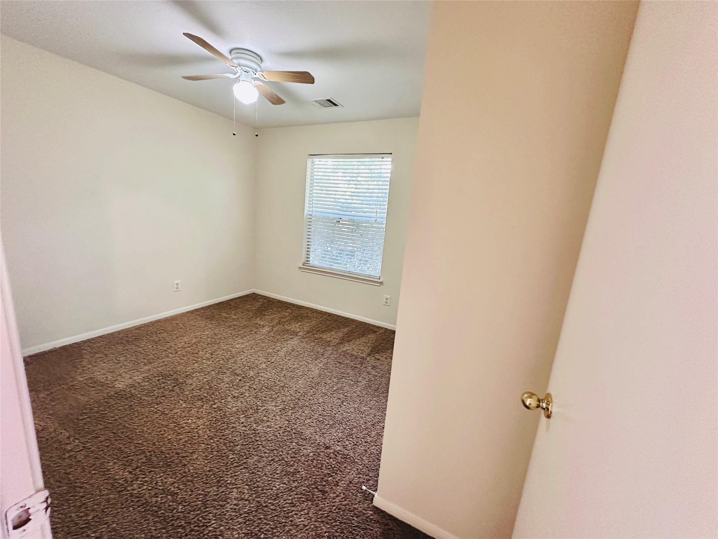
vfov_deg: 85.7
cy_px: 270
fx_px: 290
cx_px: 359
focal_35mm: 14
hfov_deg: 102.1
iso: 640
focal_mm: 2.22
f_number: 2.2
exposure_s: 1/60
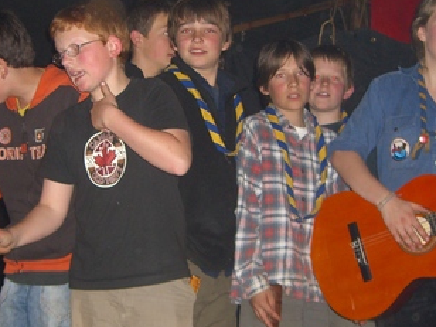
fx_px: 932
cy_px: 167
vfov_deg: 19.9
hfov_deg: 26.3
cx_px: 168
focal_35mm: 74
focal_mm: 7.9
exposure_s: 1/60
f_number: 2.8
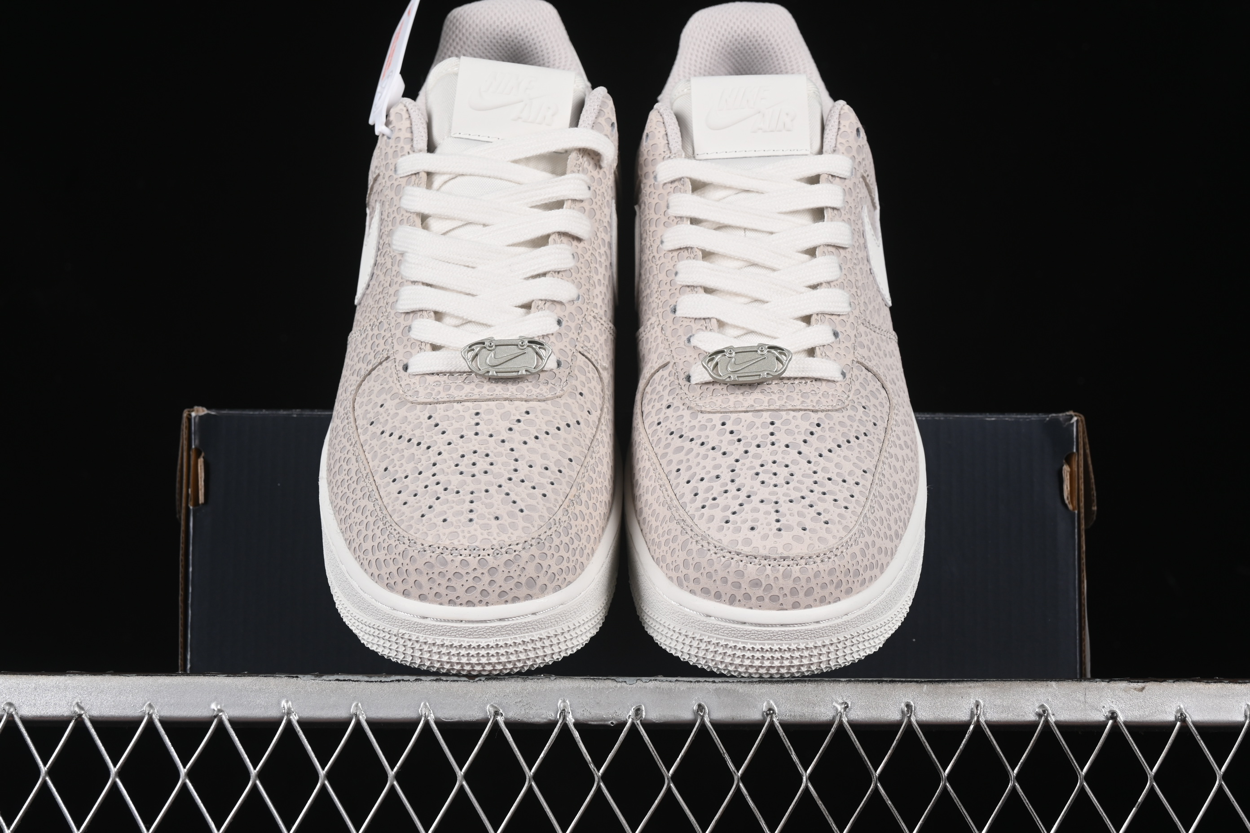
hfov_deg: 27.0
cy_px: 416
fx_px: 2604
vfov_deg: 18.2
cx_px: 625
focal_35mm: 75
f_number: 8
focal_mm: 50
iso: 160
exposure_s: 1/80
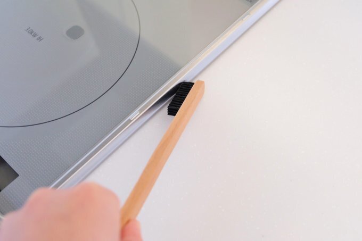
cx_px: 181
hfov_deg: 48.5
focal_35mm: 40
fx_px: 402
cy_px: 120
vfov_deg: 33.4
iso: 3200
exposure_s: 1/10
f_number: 4.5
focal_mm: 26.9
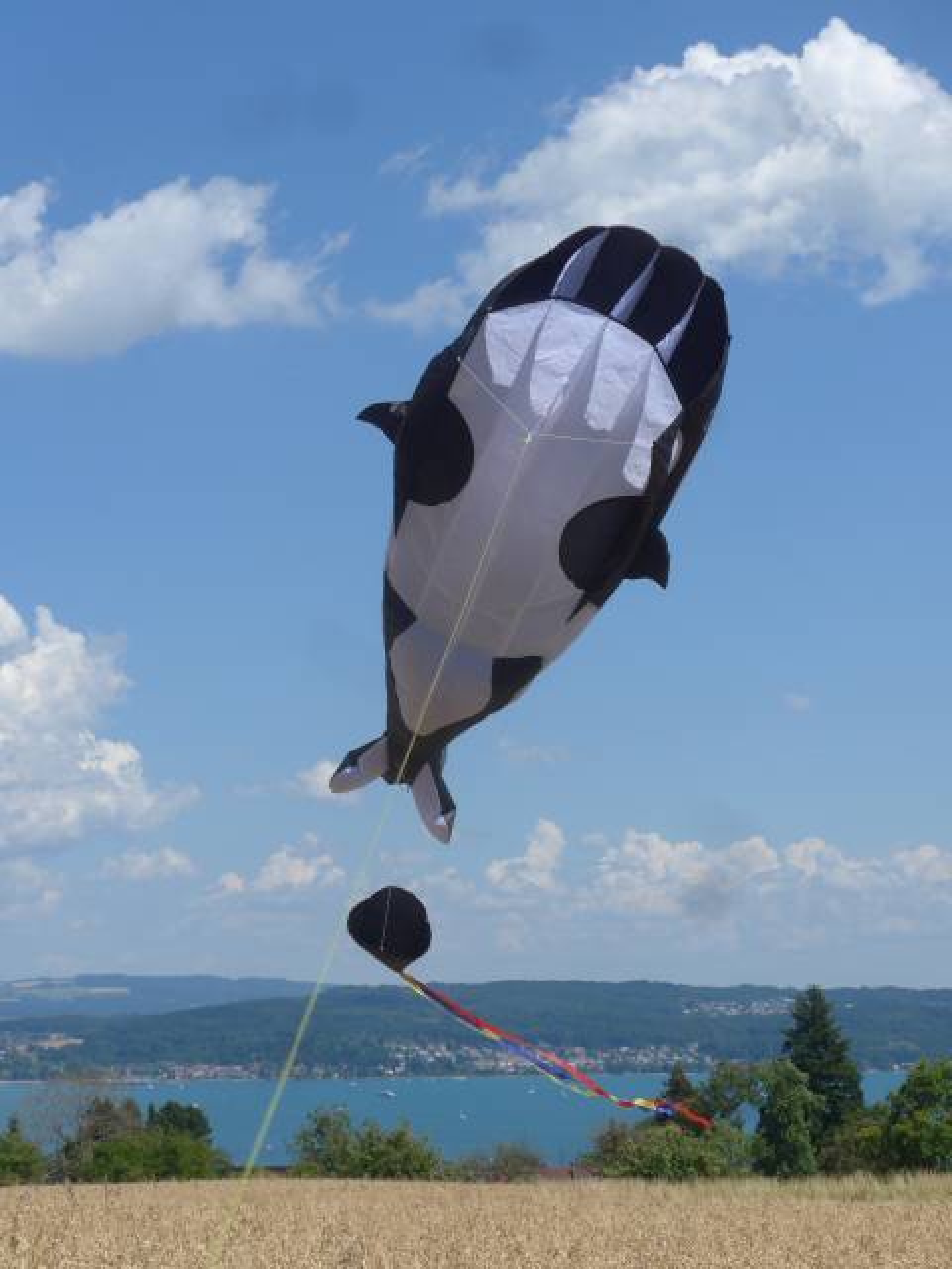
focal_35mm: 86
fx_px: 3154
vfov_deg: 22.8
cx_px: 476
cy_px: 634
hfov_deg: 17.2
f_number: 4.5
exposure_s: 1/1000
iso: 80
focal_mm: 17
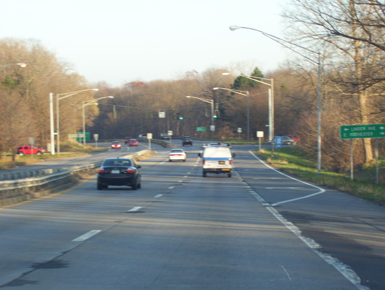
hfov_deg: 18.2
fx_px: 1203
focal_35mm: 108
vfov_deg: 13.7
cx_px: 192
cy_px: 145
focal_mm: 18
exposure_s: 1/250
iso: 160
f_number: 4.6
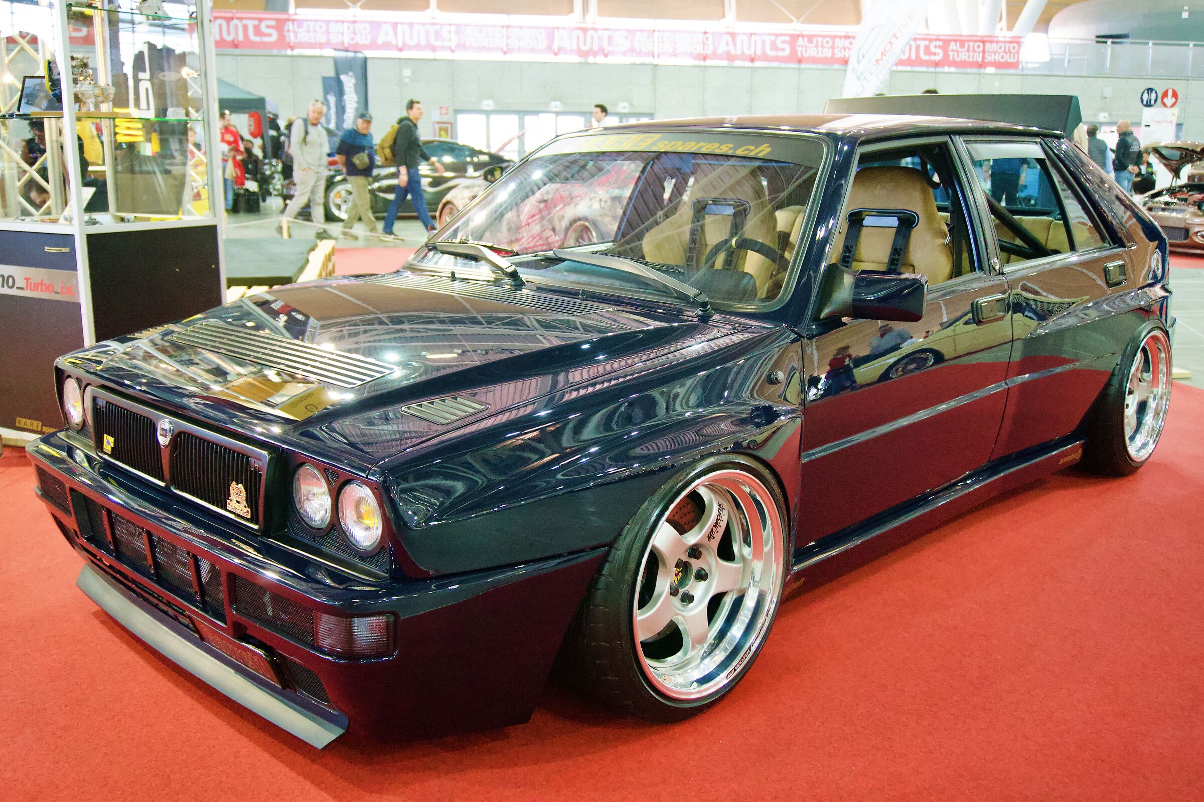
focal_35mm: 34
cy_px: 401
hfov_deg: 55.1
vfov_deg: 38.4
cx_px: 602
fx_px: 1154
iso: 6400
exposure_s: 1/160
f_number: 4
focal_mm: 23
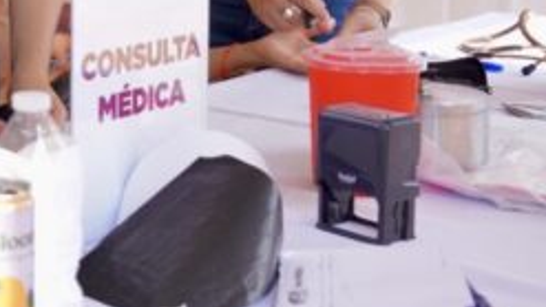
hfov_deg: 18.8
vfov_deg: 11.3
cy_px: -94
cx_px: -179
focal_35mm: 105
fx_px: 1514
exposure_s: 1/200
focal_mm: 32.8
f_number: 4
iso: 200
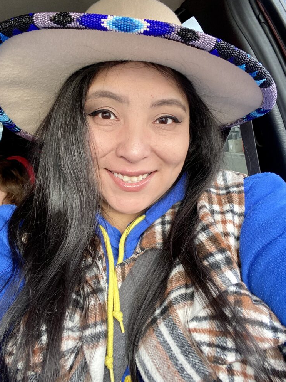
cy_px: 187
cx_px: 143
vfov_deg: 58.4
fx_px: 342
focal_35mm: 31
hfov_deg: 45.4
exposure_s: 1/89
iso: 100
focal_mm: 2.71
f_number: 2.2
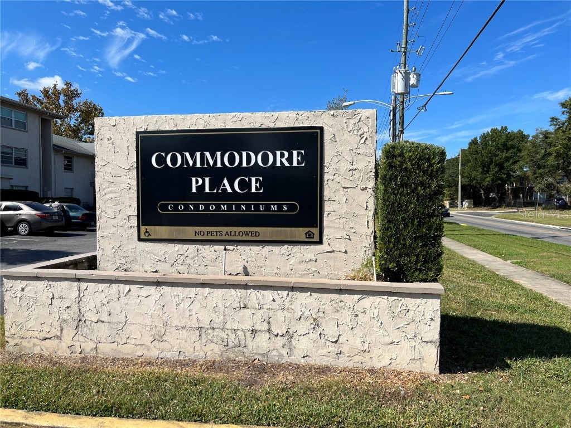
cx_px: 286
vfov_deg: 53.1
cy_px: 214
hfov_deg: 67.3
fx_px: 429
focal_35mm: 26
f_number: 1.5
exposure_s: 1/5319
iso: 50
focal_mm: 5.7
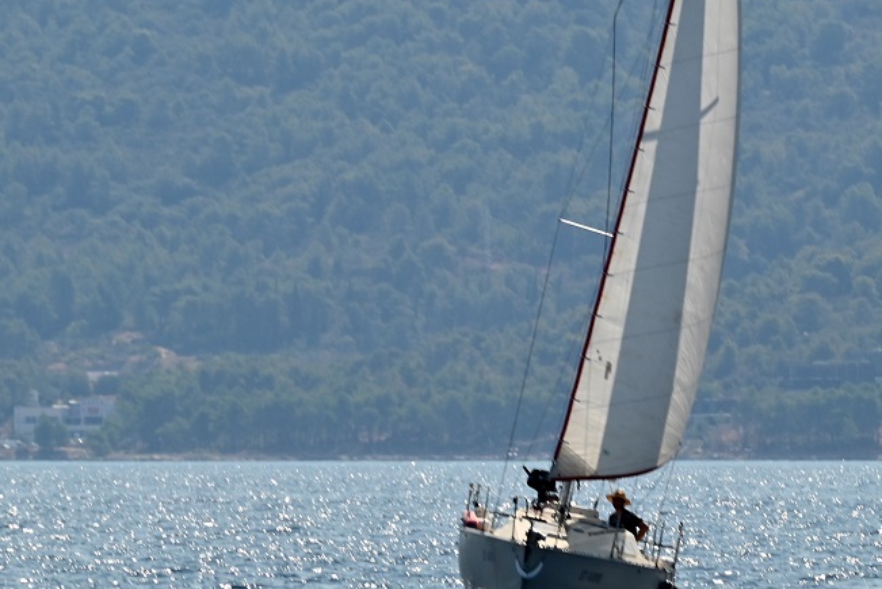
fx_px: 16940
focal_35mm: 691
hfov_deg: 3.0
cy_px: 208
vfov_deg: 2.0
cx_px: 669
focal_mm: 300
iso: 220
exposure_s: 1/320
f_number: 16
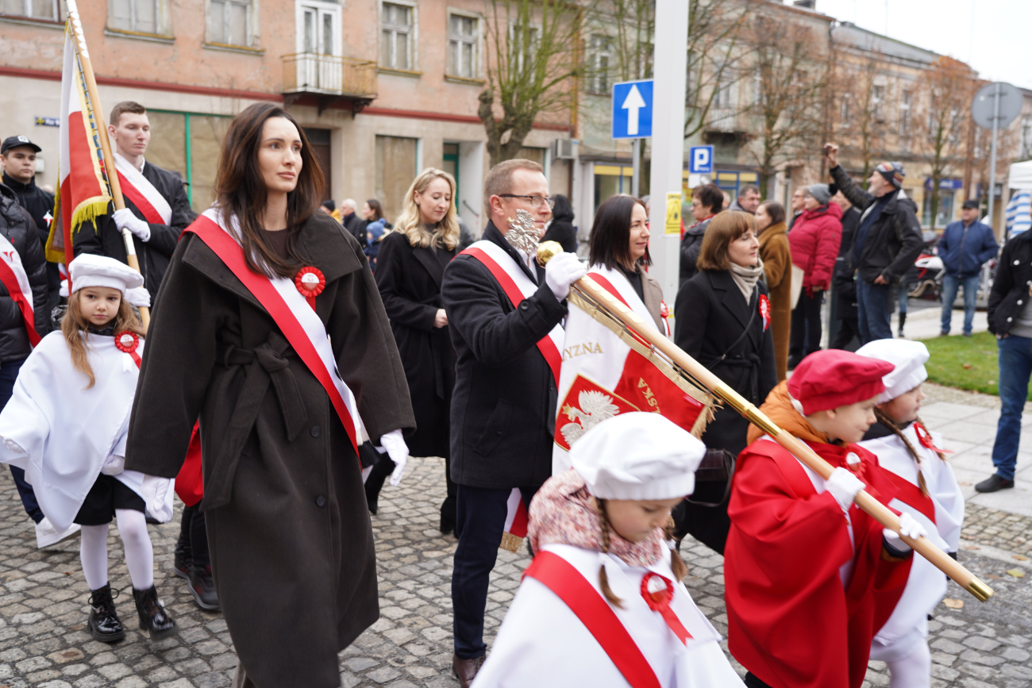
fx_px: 975
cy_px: 344
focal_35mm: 34
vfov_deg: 38.9
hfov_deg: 55.8
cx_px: 516
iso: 200
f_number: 4
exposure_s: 1/100
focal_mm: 34
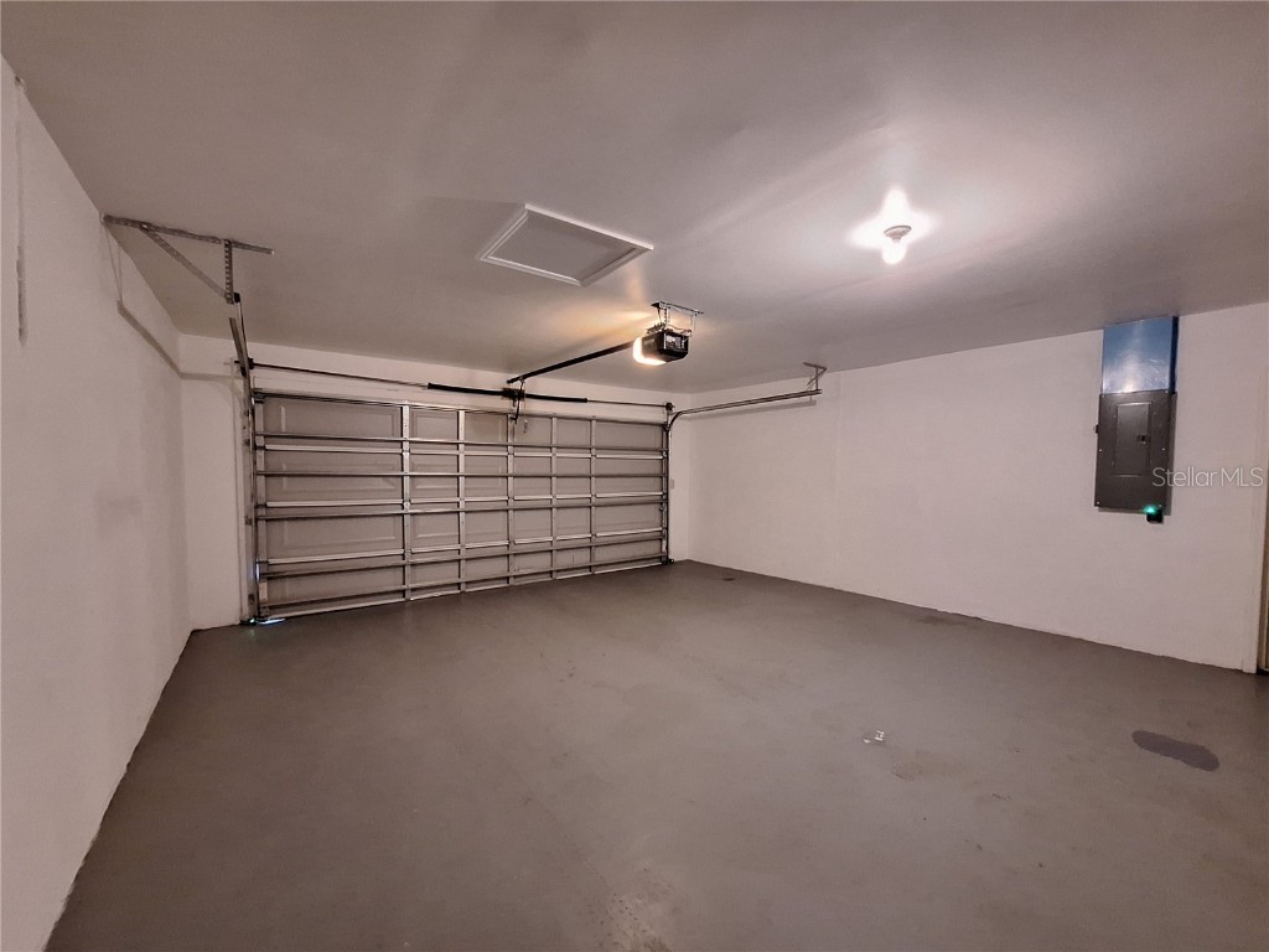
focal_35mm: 13
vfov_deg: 89.9
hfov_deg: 106.2
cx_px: 634
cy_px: 476
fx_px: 477
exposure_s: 1/24
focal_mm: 1.74
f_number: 2.2
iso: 500
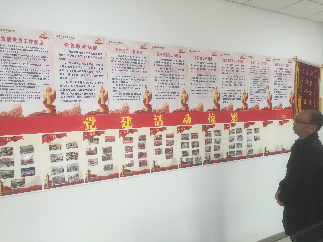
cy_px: 121
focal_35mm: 29
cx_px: 162
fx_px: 271
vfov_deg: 48.2
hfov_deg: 61.7
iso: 32
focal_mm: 4.15
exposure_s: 1/33
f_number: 2.2
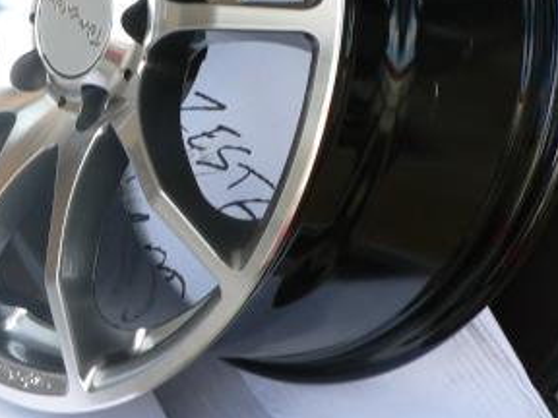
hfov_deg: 24.1
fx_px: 1290
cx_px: 116
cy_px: 81
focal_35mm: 80
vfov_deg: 18.3
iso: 80
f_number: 2.8
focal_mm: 6
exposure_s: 1/30
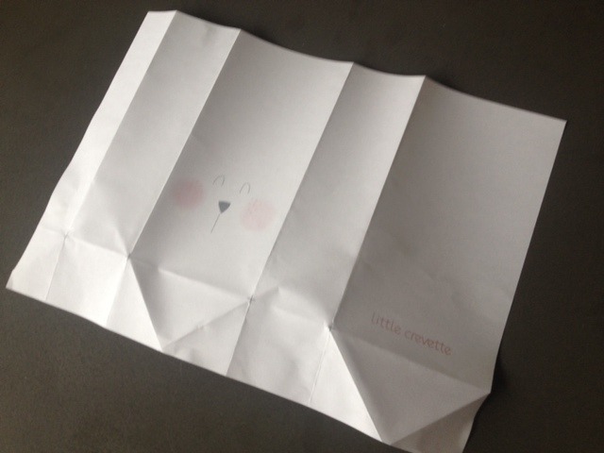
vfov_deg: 40.7
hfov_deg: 52.6
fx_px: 611
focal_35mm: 35
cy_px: 226
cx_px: 302
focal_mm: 4.28
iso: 50
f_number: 2.4
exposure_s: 1/40
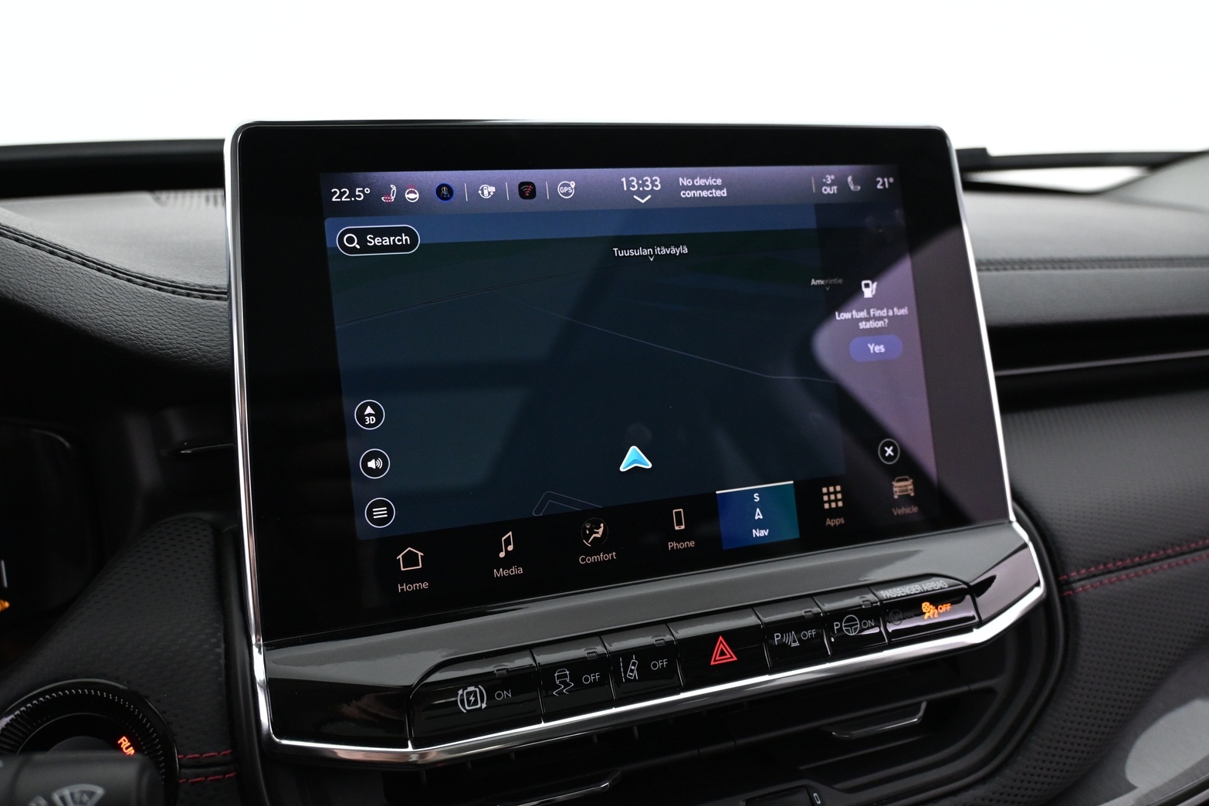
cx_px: 588
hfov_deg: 61.5
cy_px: 413
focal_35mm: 30
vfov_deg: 43.3
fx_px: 1016
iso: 1600
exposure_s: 1/25
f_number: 3.8
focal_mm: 19.5
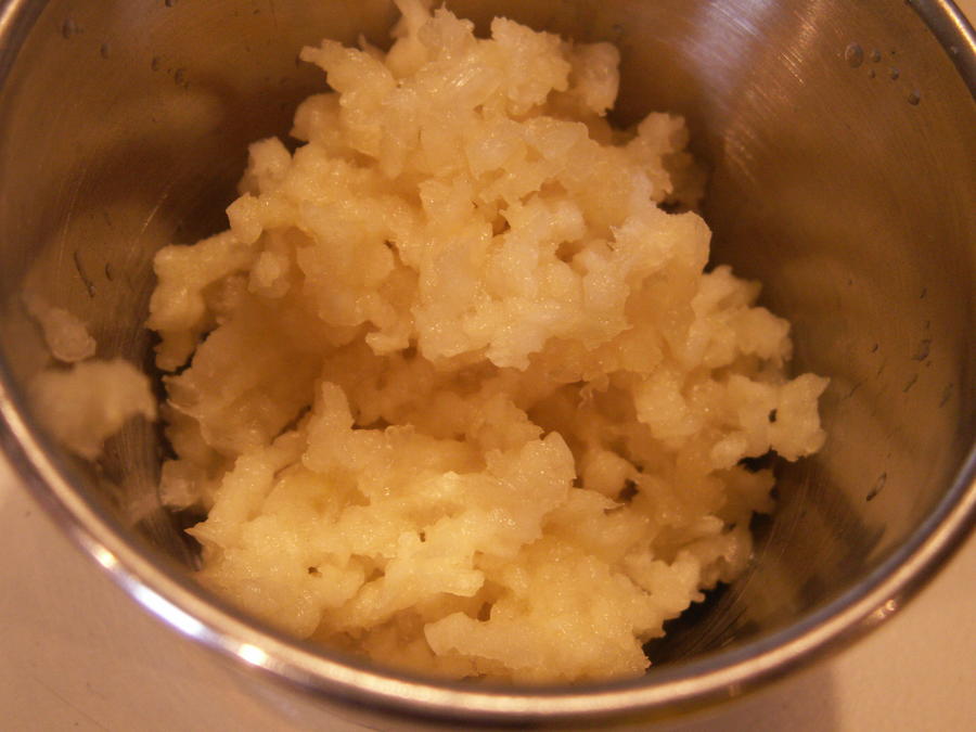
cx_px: 488
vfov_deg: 23.7
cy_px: 366
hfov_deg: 31.2
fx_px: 1748
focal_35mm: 62
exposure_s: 1/13
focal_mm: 10.28
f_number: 3.2
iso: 160
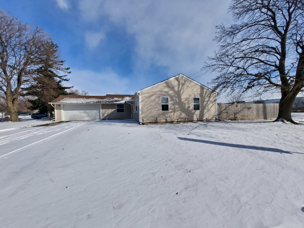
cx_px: 152
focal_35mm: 13
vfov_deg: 89.9
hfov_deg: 106.2
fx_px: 114
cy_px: 114
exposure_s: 1/2950
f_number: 2.2
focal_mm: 1.74
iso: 40
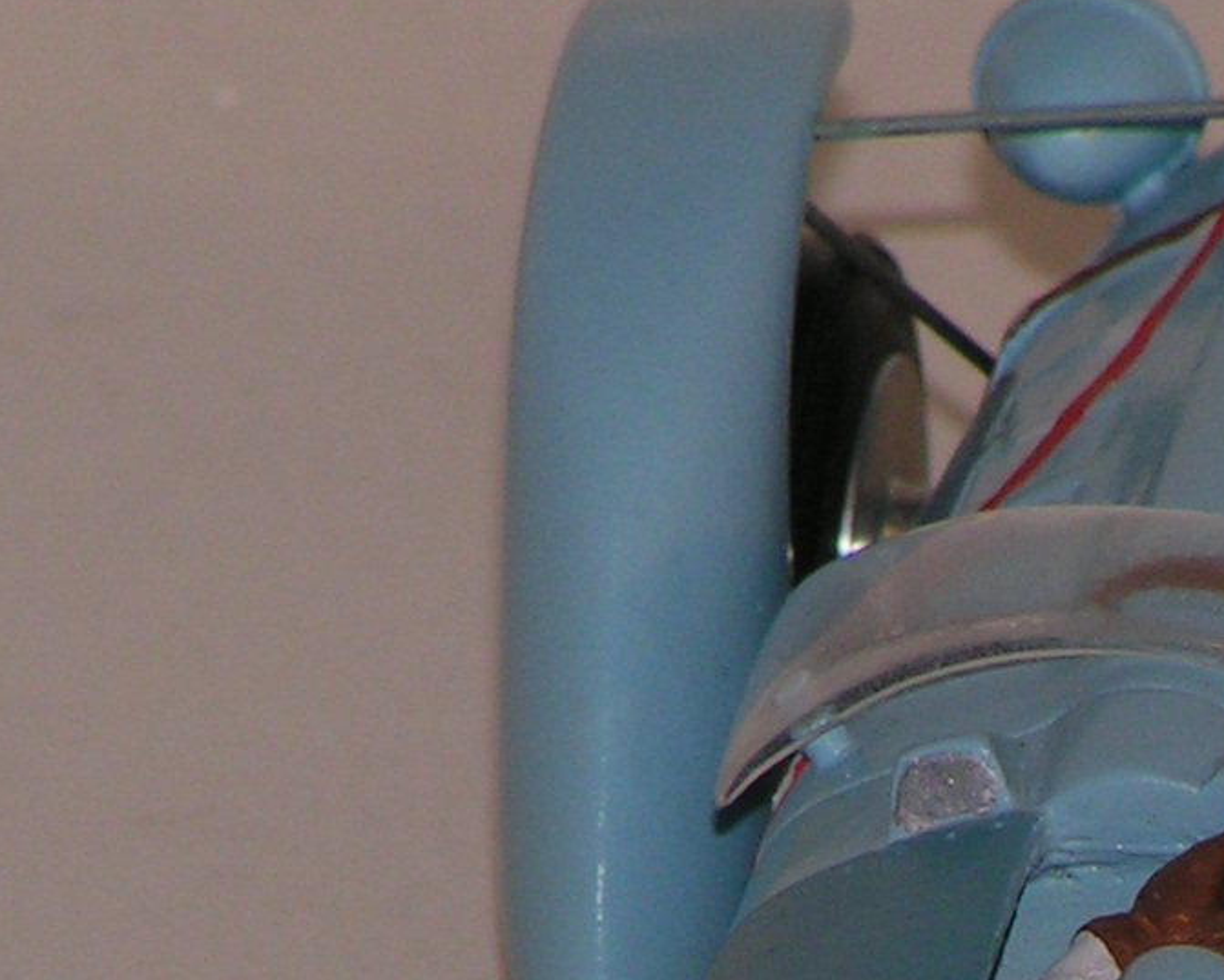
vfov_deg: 1.7
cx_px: 1124
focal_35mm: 927
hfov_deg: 2.1
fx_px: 33586
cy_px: 1363
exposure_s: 1/320
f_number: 5.6
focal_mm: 47.6
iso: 50
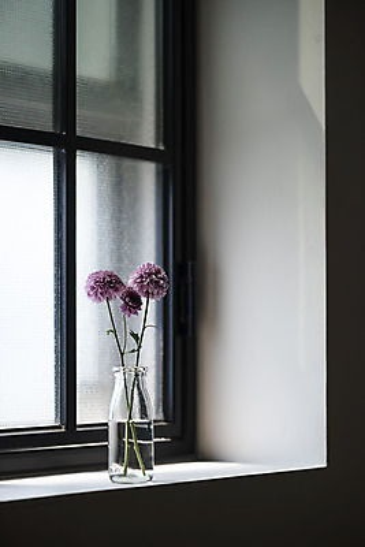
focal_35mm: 105
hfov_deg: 13.1
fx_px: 1595
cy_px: 274
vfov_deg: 19.4
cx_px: 182
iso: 500
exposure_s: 1/2000
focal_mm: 105
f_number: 3
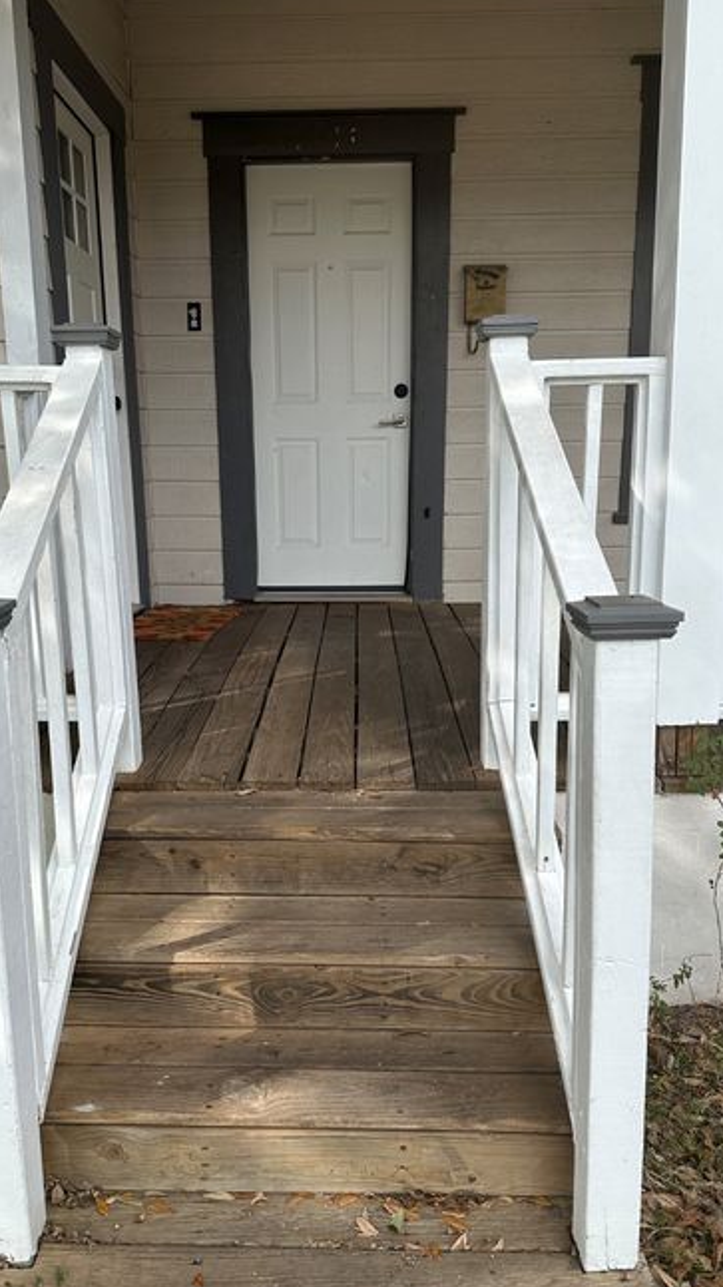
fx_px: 921
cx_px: 335
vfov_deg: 69.9
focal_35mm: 27
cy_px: 644
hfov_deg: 42.8
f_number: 1.78
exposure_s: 1/1664
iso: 80
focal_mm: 6.86
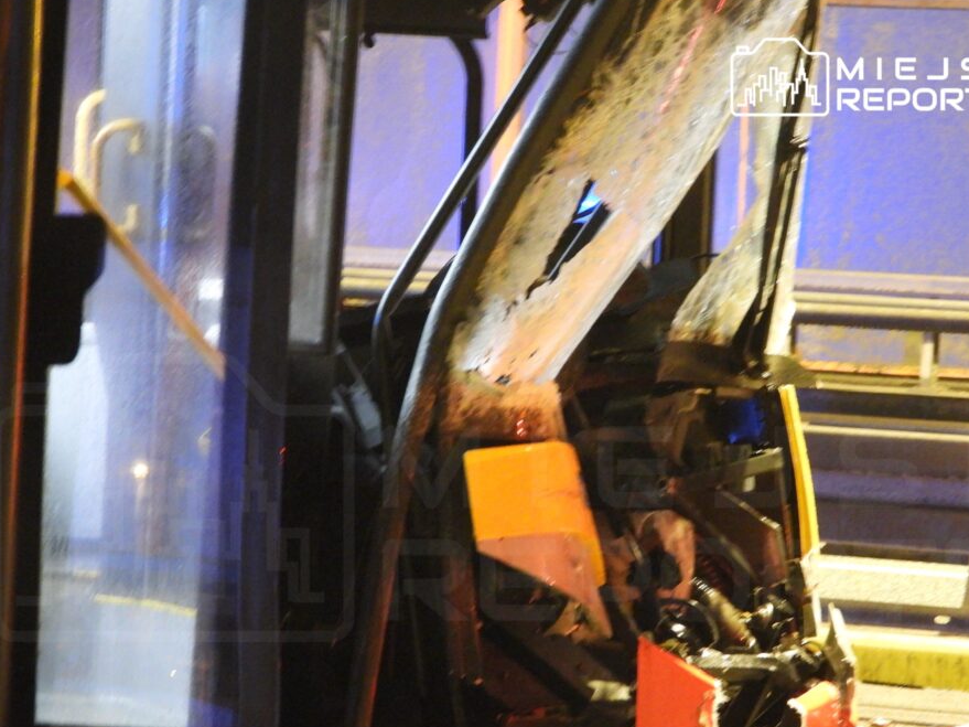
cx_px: 556
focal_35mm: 169
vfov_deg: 8.8
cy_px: 408
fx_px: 4730
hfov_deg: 11.7
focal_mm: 26.1
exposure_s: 1
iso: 1250
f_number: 4
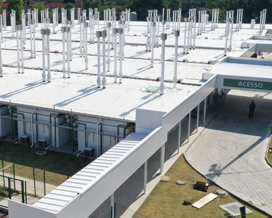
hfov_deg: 37.5
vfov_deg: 30.9
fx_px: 395
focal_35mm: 49
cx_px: 83
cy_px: 98
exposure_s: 1/500
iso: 100
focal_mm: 10.26
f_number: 6.3
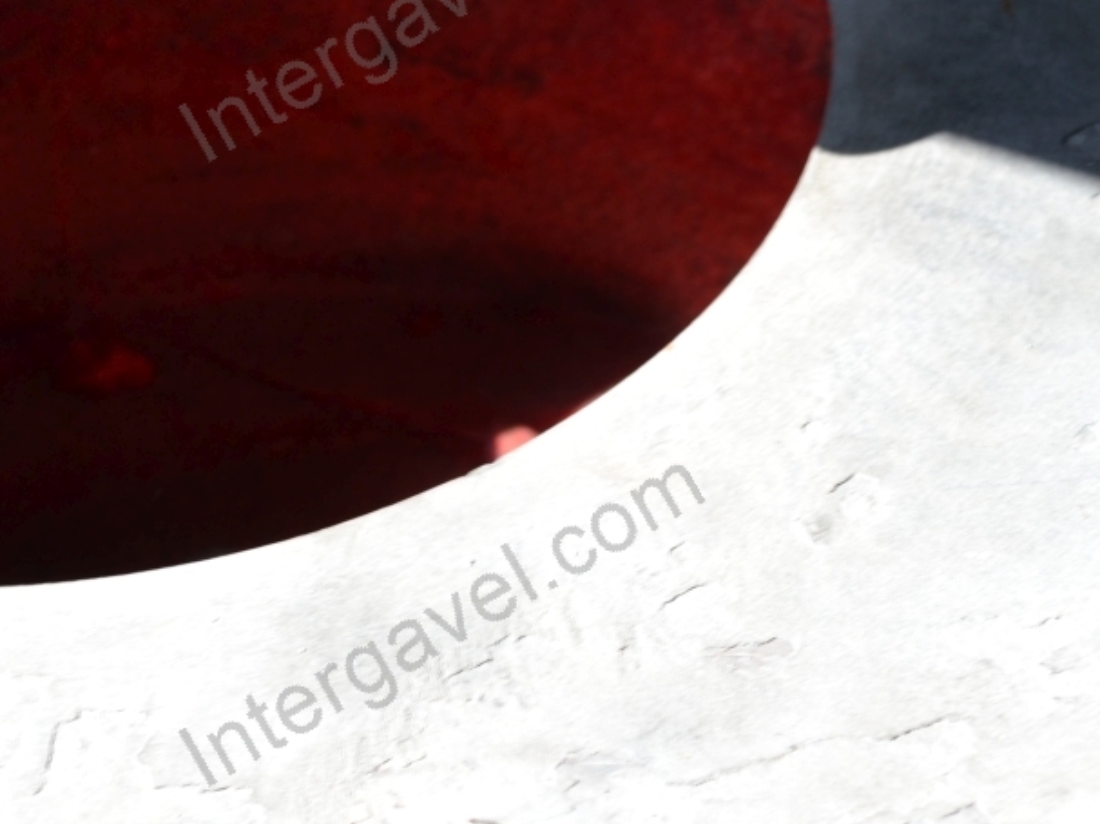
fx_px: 3503
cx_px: 457
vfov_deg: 13.4
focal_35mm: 110
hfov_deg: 17.8
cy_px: 300
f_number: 5.6
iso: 100
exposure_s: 1/125
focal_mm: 29
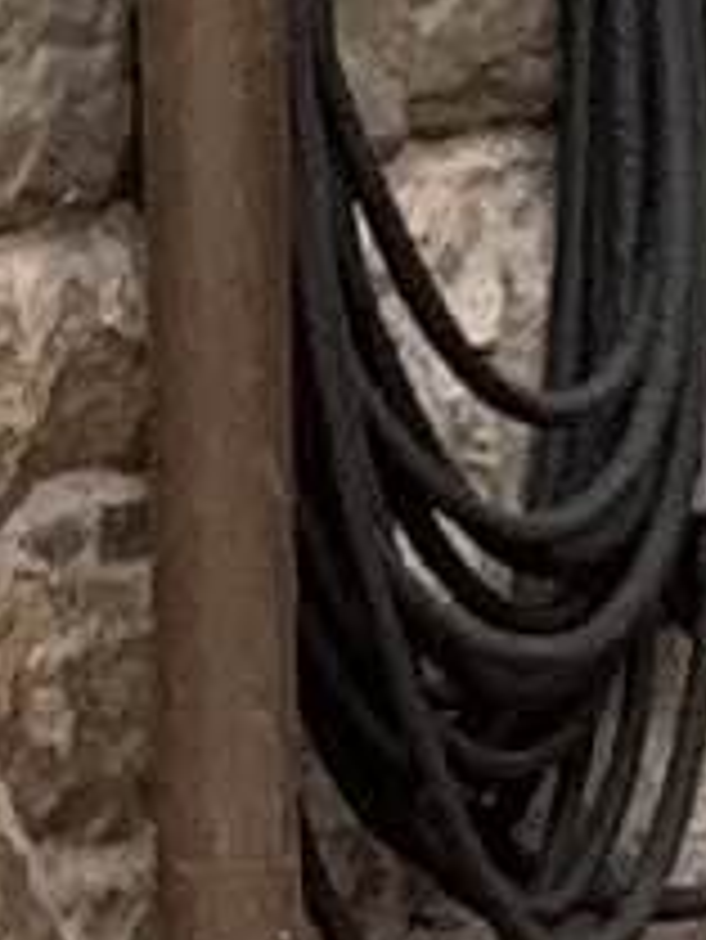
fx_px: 6248
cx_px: -418
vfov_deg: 8.6
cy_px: 567
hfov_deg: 6.4
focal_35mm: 230
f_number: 1.9
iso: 25
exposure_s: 1/132
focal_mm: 2.69
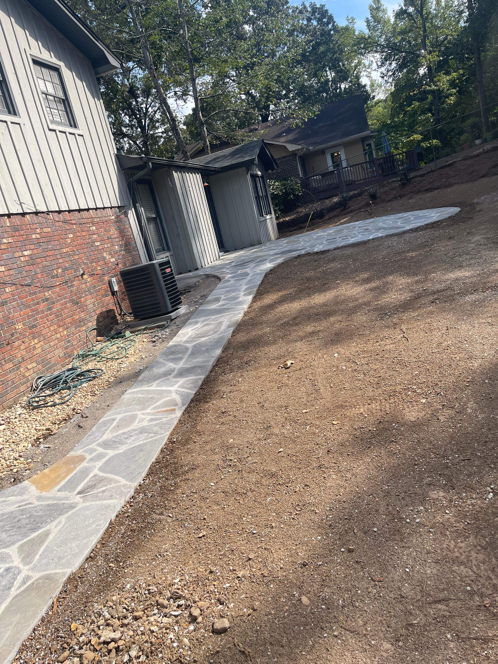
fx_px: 499
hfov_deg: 53.1
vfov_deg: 67.3
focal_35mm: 26
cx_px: 249
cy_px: 332
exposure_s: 1/1689
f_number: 1.6
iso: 32
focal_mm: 5.1
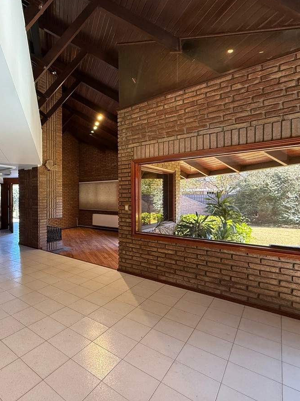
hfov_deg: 61.9
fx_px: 220
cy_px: 199
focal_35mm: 19
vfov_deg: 84.7
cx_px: 53
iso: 320
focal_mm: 2.22
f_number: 2.2
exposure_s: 1/100
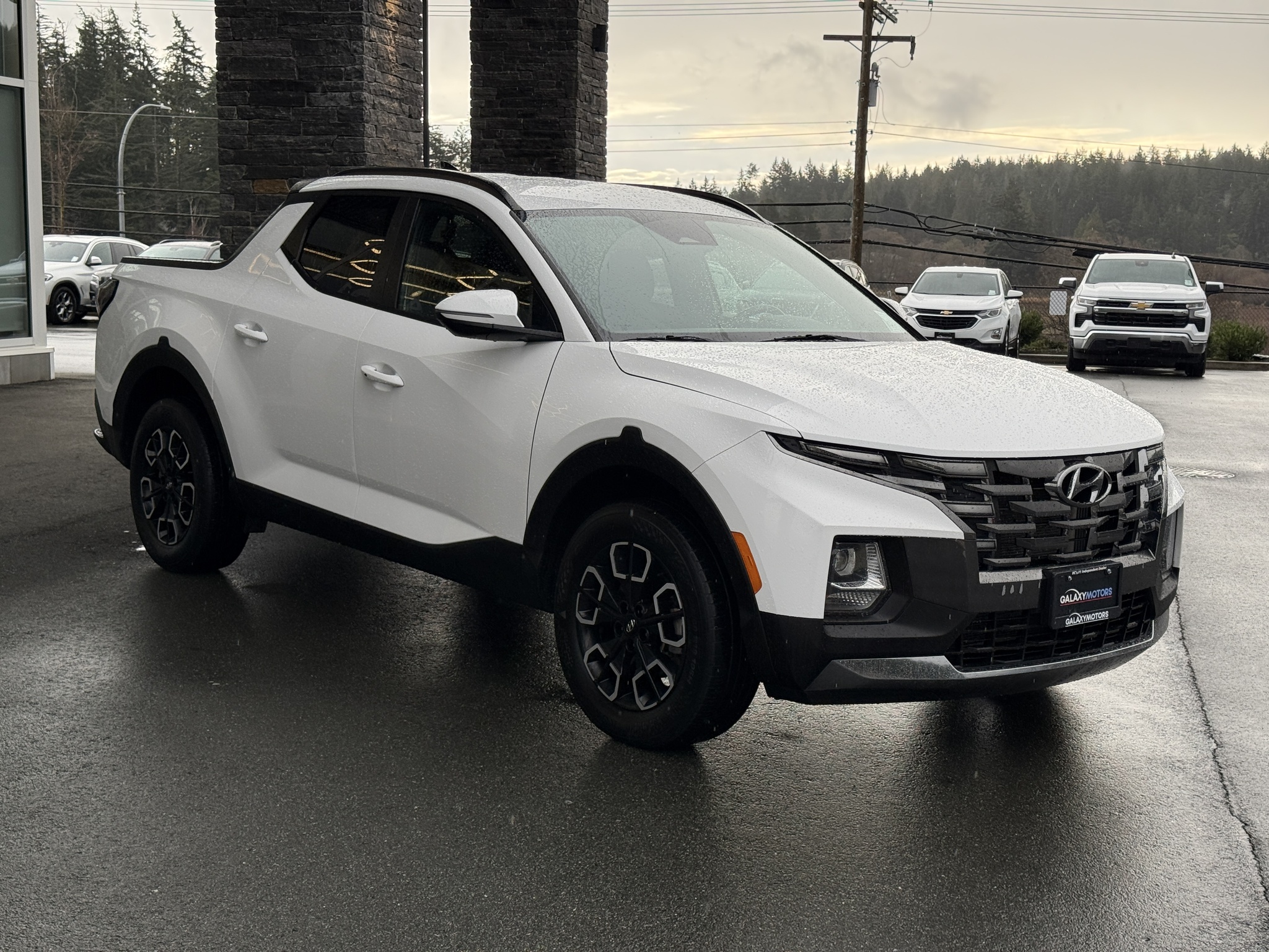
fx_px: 1760
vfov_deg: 30.3
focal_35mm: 48
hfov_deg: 39.7
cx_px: 634
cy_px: 476
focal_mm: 6.76
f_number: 1.78
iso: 80
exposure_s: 1/810
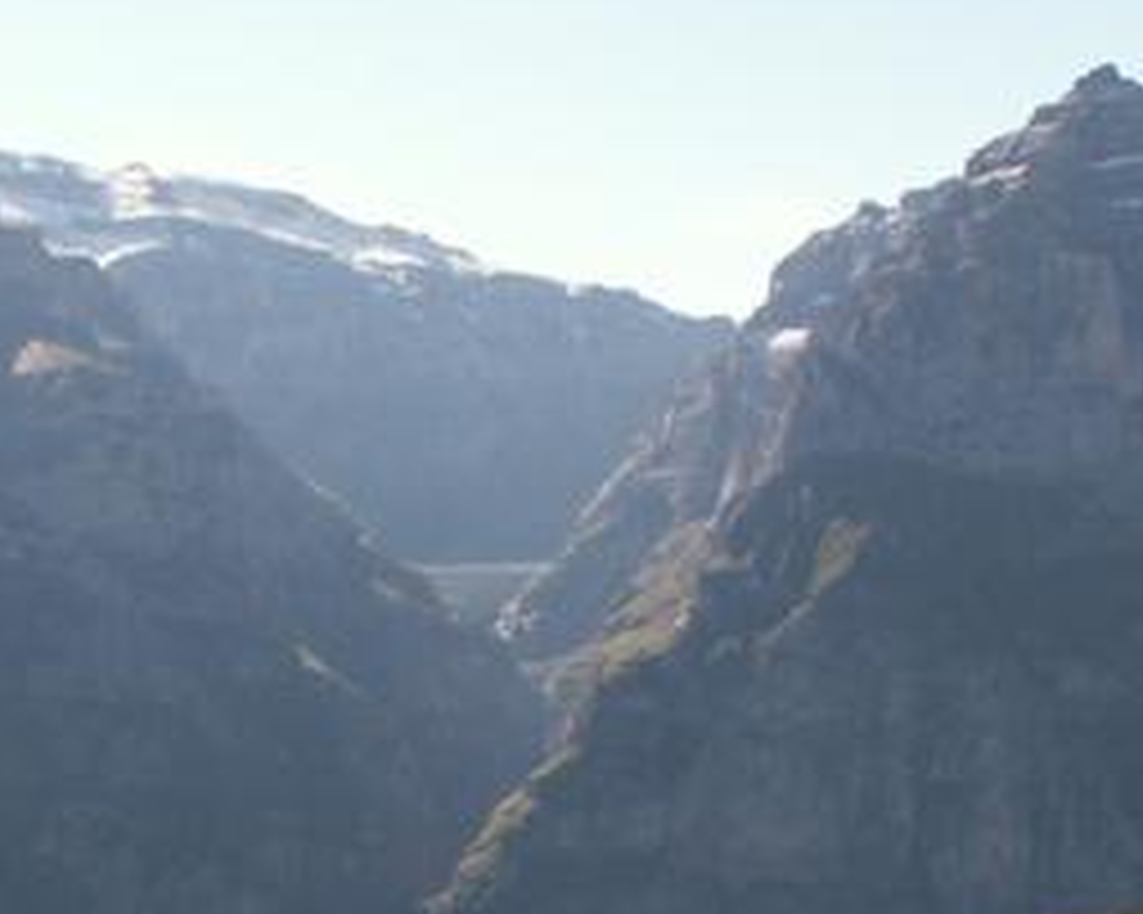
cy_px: 666
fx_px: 2908
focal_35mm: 86
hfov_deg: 22.2
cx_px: 459
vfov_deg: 17.8
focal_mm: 5.86
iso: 50
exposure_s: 1/200
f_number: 5.6
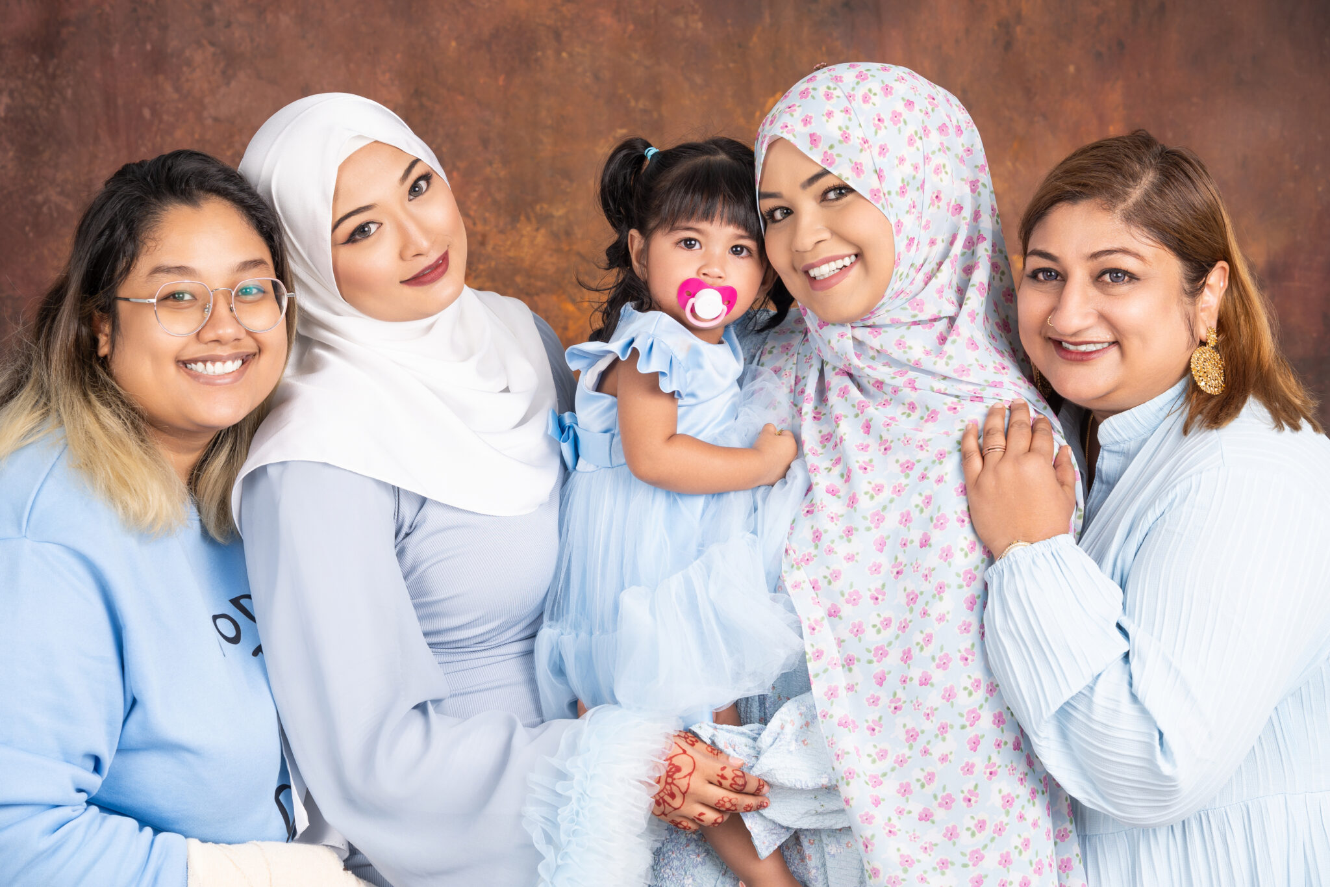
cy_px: 444
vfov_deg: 15.9
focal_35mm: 86
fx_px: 3177
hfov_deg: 23.6
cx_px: 665
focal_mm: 86
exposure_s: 1/125
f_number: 8
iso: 100
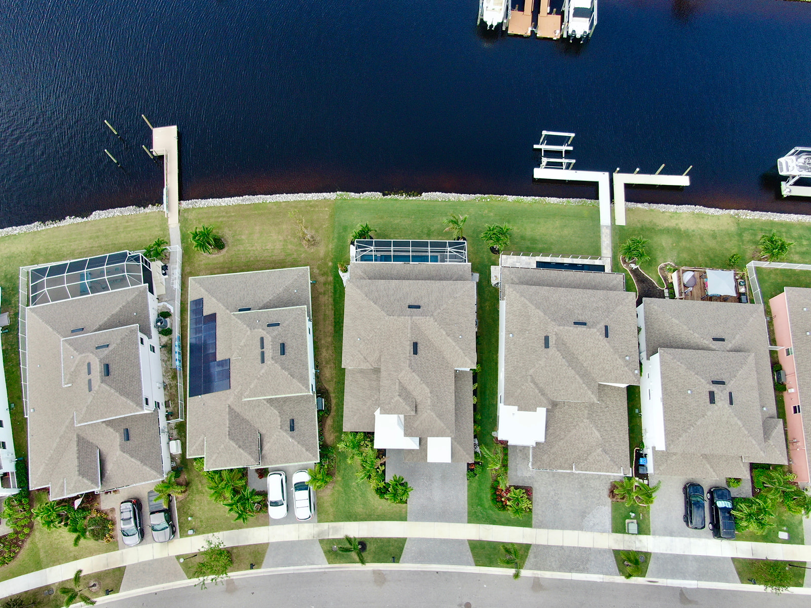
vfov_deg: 56.8
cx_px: 406
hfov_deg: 71.6
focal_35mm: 24
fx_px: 562
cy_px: 304
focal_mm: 4.39
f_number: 2.8
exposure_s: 1/500
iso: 110
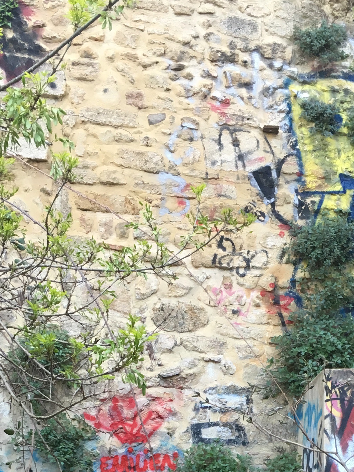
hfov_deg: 20.3
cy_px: 527
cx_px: 258
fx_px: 982
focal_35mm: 72
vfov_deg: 25.0
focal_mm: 4.15
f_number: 2.2
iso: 32
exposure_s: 1/33
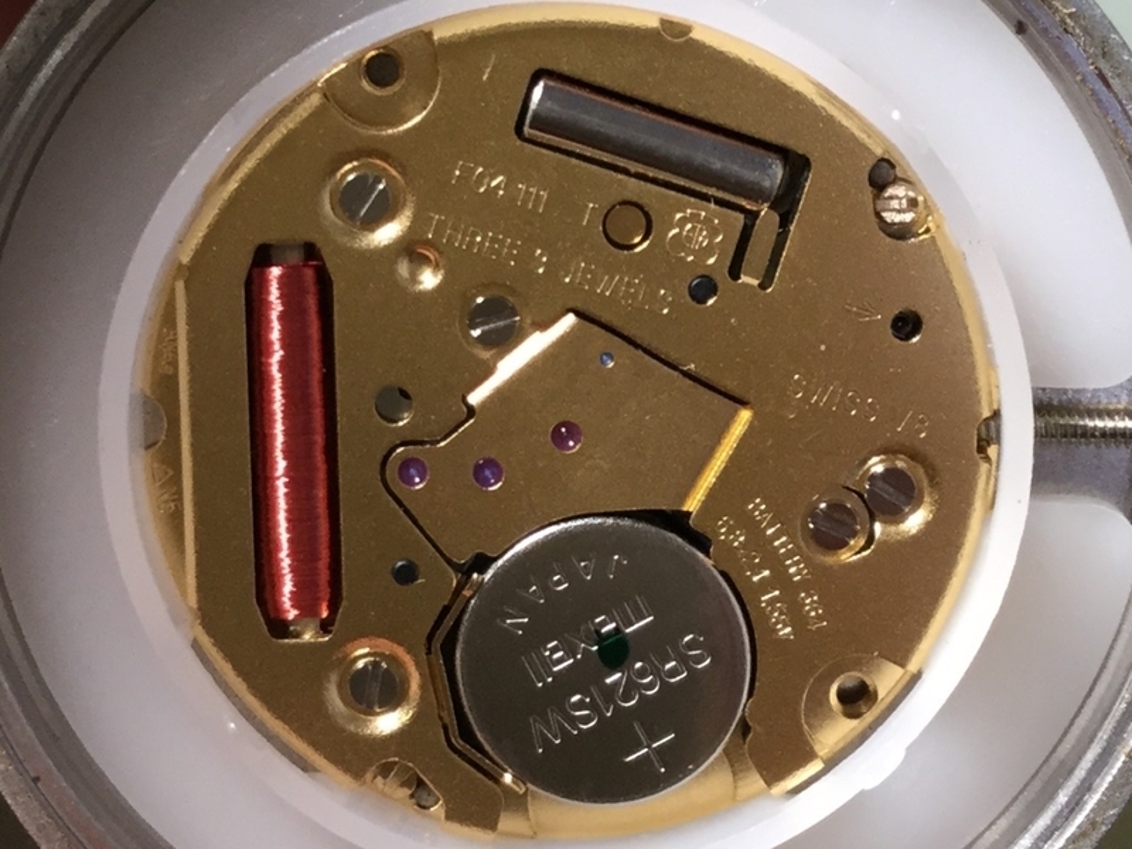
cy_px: 424
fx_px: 1014
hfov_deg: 58.4
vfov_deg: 45.4
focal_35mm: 31
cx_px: 566
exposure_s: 1/30
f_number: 2.4
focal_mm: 3.3
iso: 50
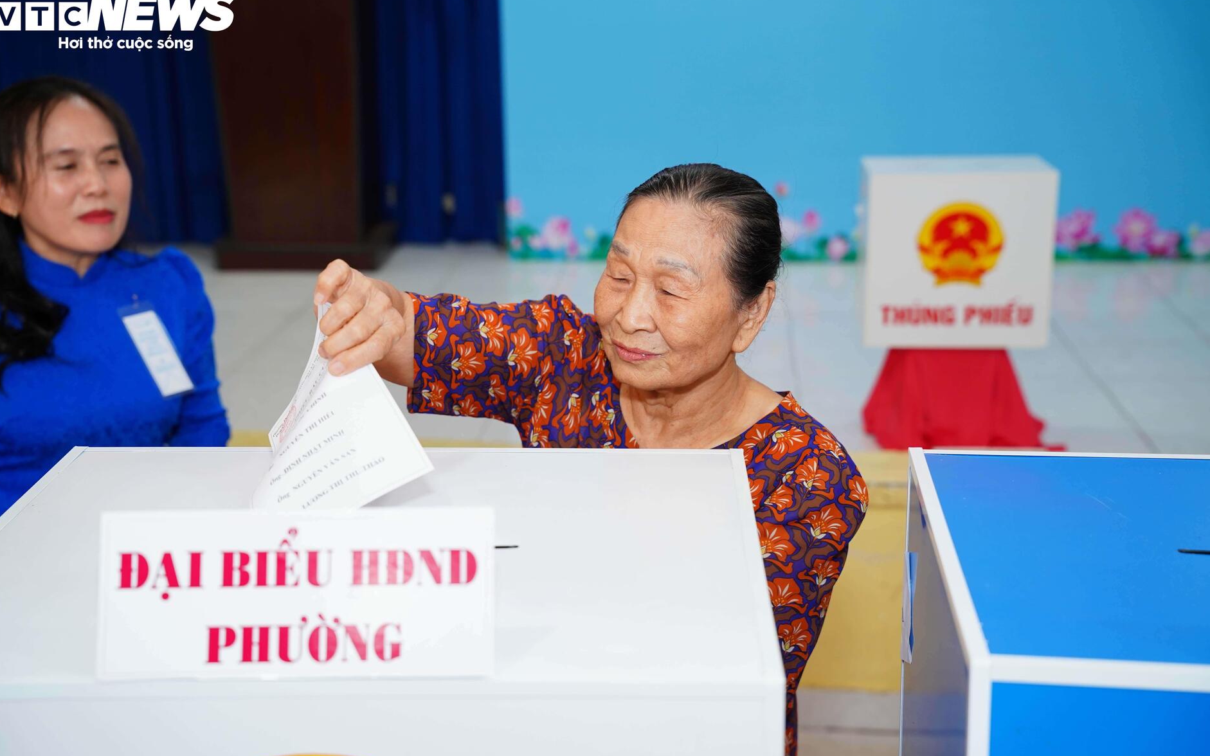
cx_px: 598
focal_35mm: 53
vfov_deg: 24.5
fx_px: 1742
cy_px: 392
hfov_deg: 38.3
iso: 640
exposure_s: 1/160
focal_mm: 50.8
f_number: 3.5
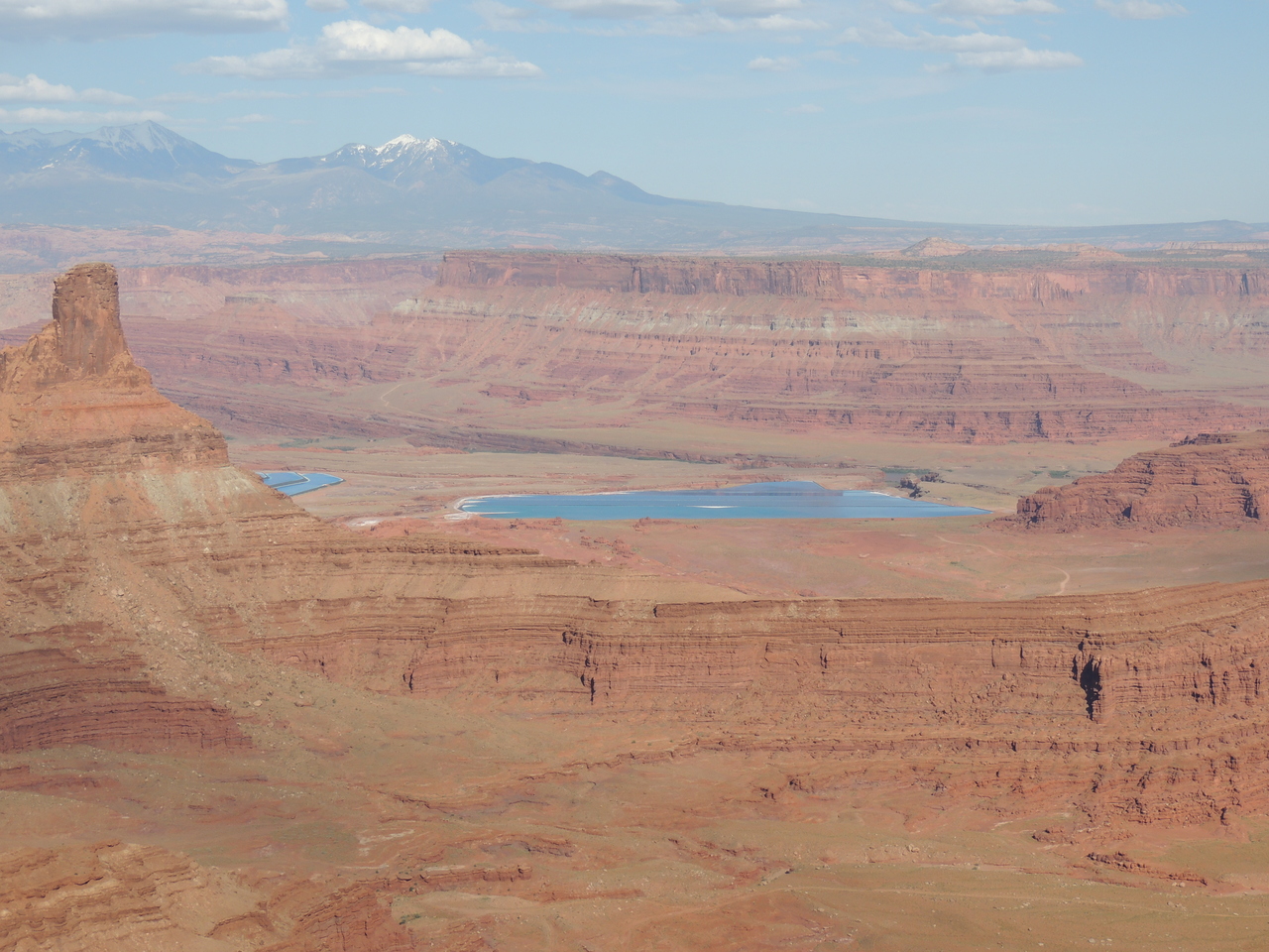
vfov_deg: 21.0
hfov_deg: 27.8
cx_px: 634
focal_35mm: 70
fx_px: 2566
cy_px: 476
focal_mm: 12.4
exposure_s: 1/1000
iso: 100
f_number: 3.9
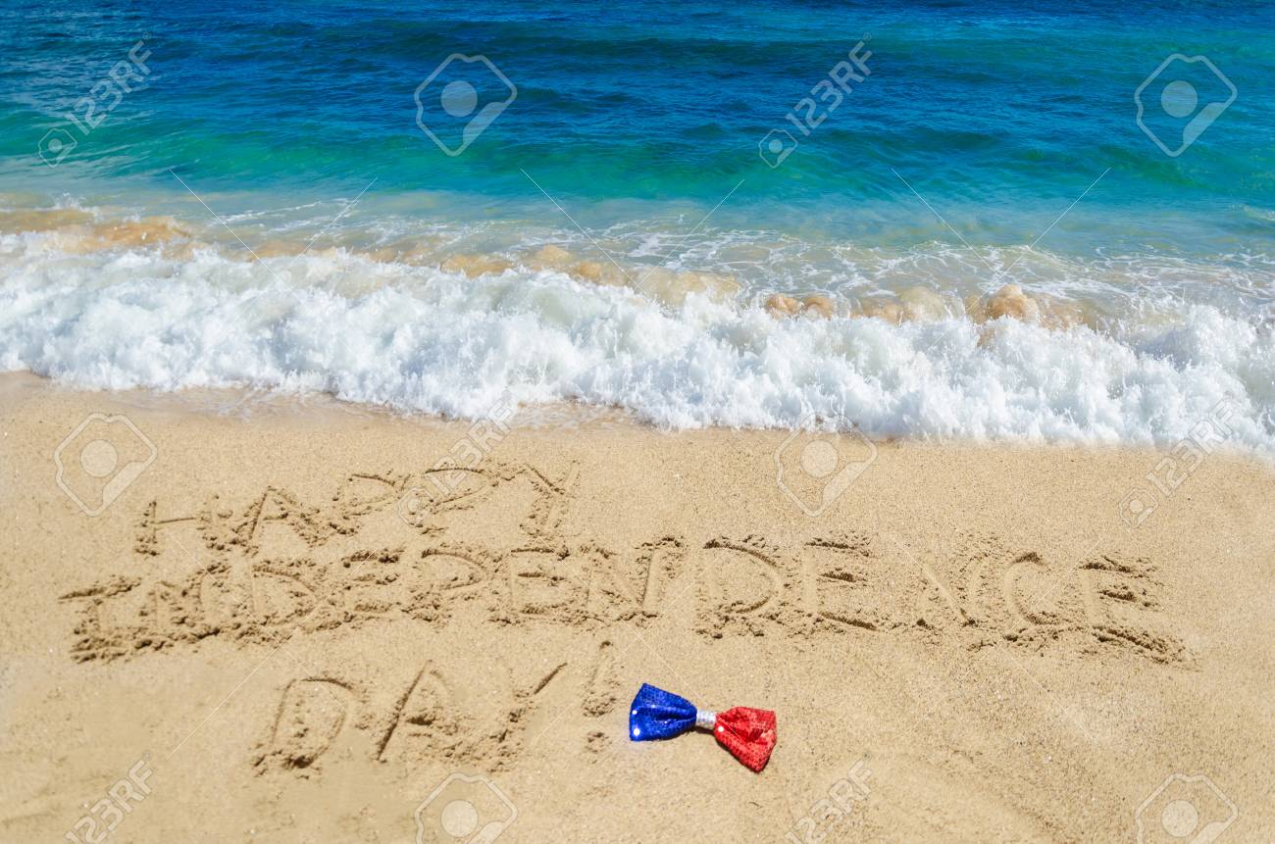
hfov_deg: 67.5
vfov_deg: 47.7
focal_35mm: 27
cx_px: 638
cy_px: 422
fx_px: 954
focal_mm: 18
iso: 200
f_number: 3.5
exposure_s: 1/3000
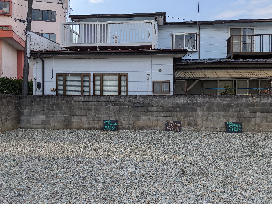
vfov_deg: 45.4
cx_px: 146
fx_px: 244
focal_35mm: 31
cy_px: 90
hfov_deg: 58.3
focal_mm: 4.38
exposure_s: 1/1672
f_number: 1.73
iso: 61
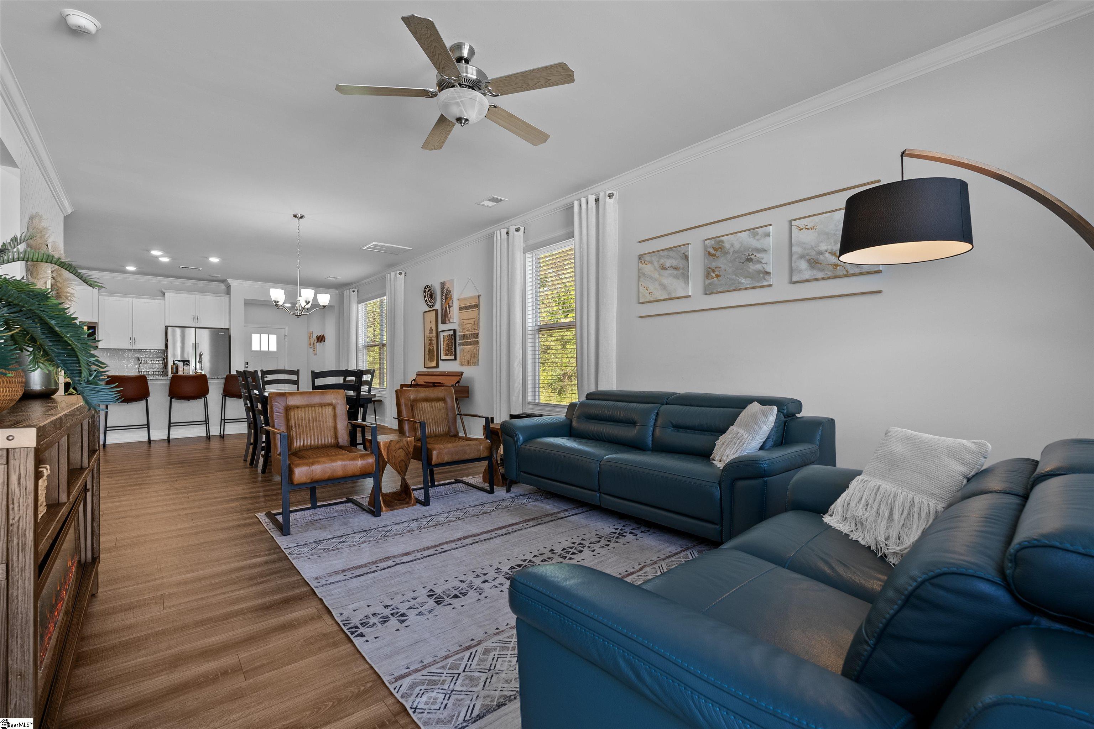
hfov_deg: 96.7
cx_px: 547
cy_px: 364
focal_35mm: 16
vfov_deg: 73.7
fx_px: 486
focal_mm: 16
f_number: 8
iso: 200
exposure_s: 1/8
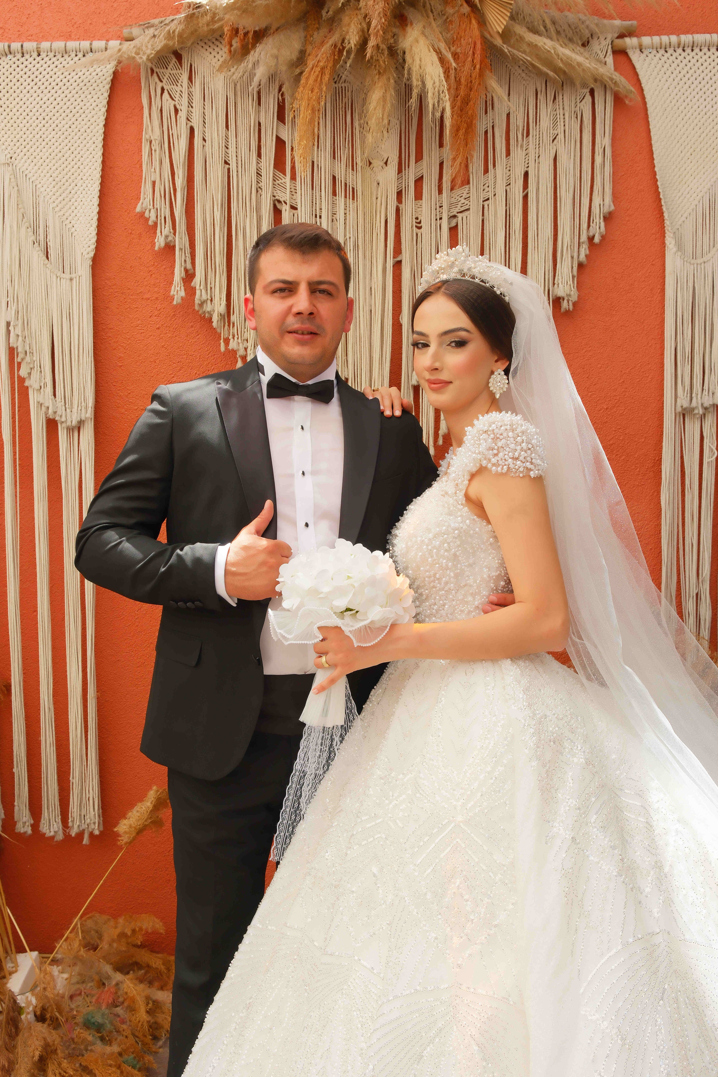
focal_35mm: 33
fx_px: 987
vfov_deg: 57.2
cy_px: 538
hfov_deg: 40.0
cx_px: 359
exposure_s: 1/200
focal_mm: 22
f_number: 5.6
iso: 250
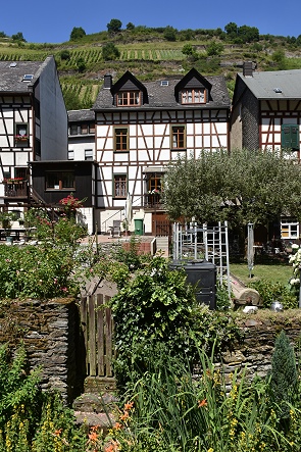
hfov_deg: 47.9
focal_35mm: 27
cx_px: 150
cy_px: 226
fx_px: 339
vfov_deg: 67.4
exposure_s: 1/250
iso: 200
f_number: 11
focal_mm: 18
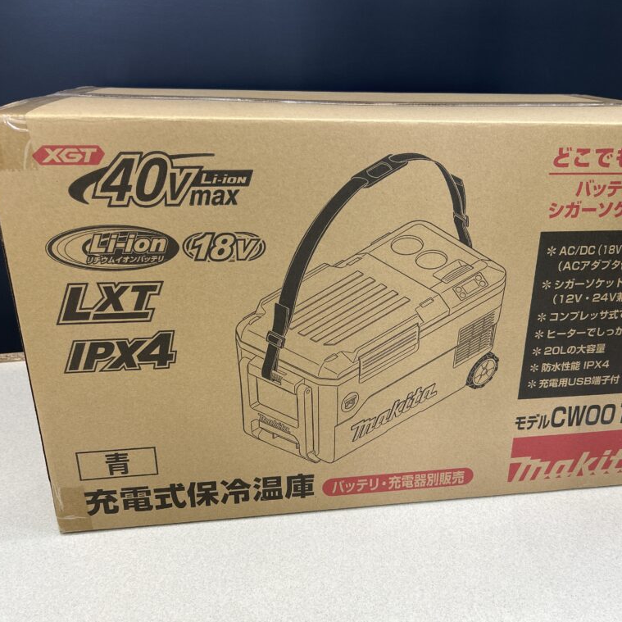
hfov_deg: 52.3
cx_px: 361
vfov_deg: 52.5
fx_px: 630
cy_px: 313
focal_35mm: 31
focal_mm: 5.7
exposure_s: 1/121
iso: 80
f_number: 1.5
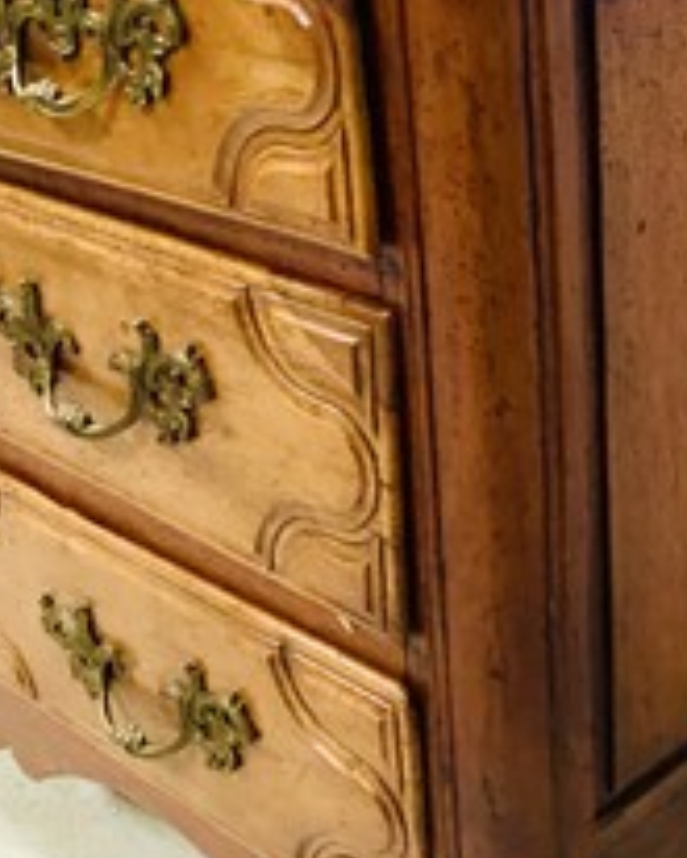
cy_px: 383
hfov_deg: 24.6
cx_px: 695
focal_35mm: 59
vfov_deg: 31.9
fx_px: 1498
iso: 800
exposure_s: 1/30
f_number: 1.8
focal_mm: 4.25
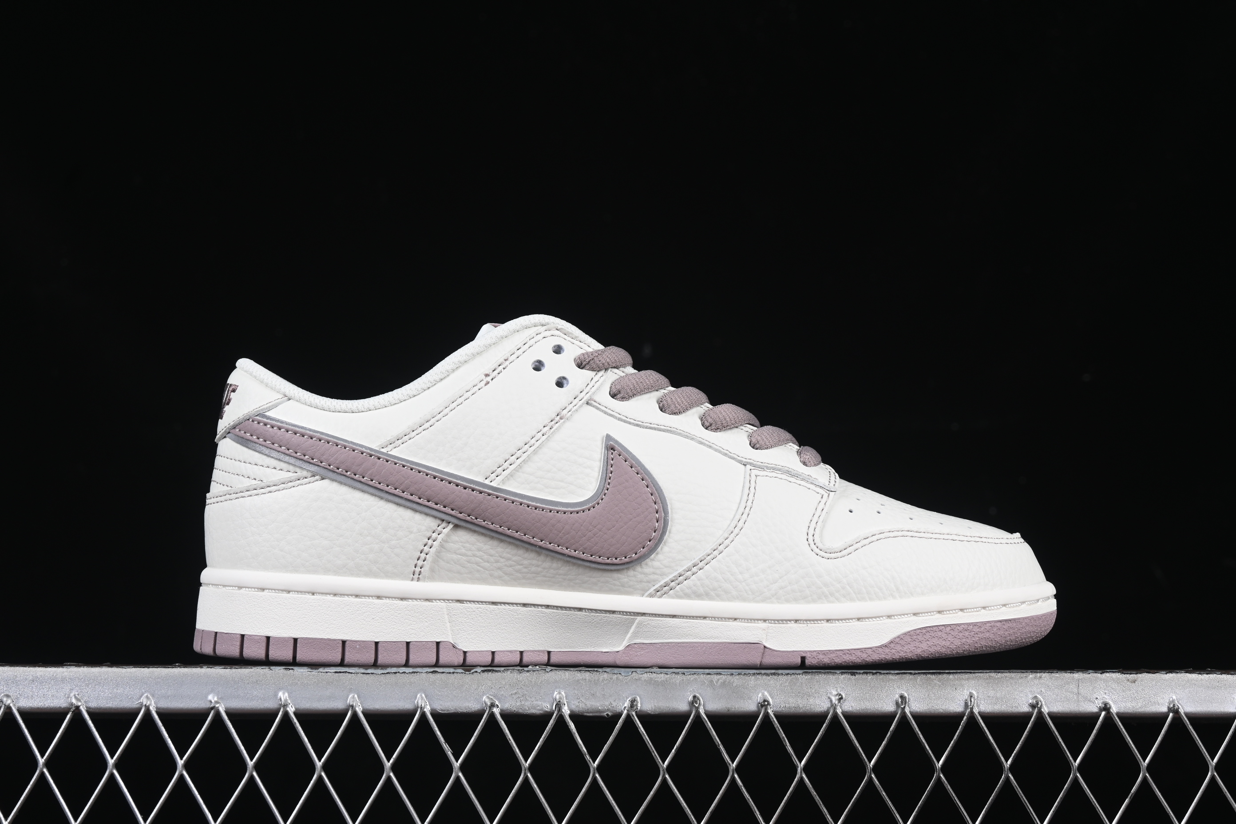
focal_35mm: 75
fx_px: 2575
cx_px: 618
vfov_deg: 18.2
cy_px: 412
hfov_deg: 27.0
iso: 160
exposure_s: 1/80
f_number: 8
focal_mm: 50
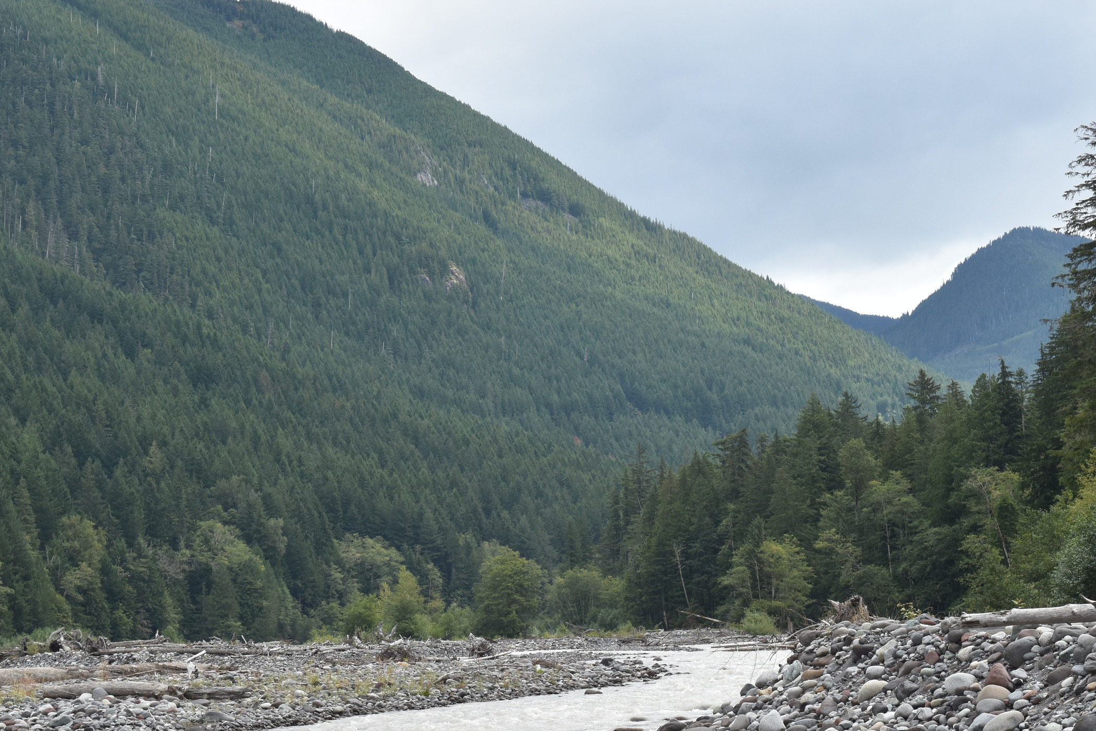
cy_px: 488
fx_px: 2222
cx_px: 541
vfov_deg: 18.6
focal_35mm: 73
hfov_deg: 27.7
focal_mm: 34
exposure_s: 1/320
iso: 320
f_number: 9
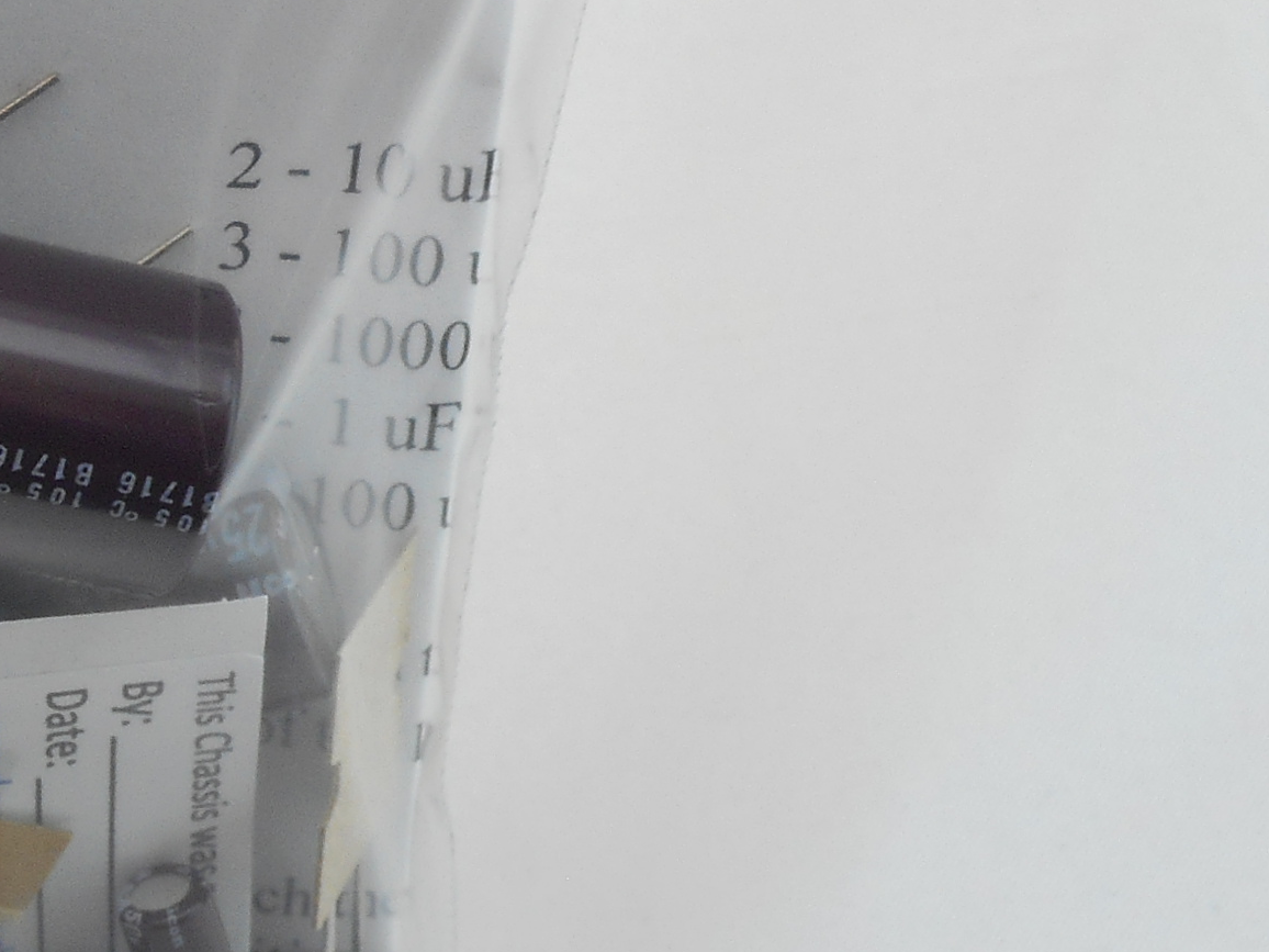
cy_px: 115
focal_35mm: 161
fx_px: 5902
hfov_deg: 11.9
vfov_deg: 9.2
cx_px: -362
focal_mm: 9.1
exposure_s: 1/30
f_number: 4.9
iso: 125
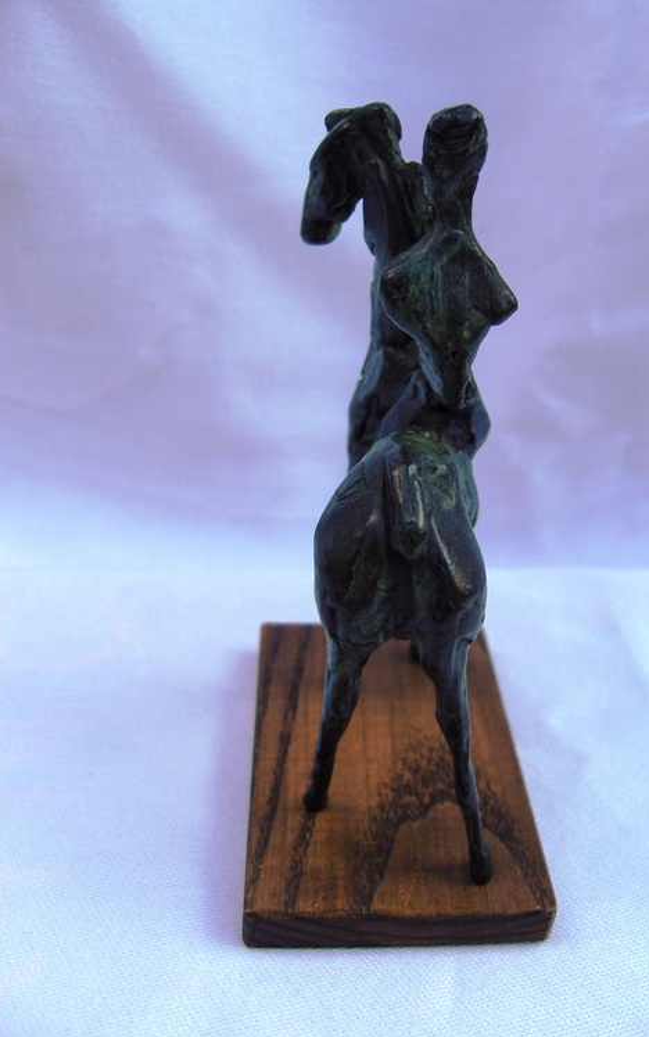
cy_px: 509
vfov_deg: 52.7
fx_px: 1046
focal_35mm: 37
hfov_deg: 34.4
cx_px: 388
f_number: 2.8
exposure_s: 1/500
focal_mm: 7.3
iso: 100
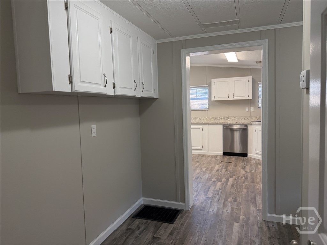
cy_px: 122
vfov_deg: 56.8
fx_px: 227
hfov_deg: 71.6
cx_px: 164
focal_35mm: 24
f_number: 1.78
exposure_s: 1/194
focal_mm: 6.76
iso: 200
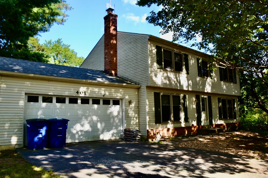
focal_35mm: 27
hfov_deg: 67.4
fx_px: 201
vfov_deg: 47.9
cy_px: 89
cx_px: 134
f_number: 5.6
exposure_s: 1/125
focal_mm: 18
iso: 100
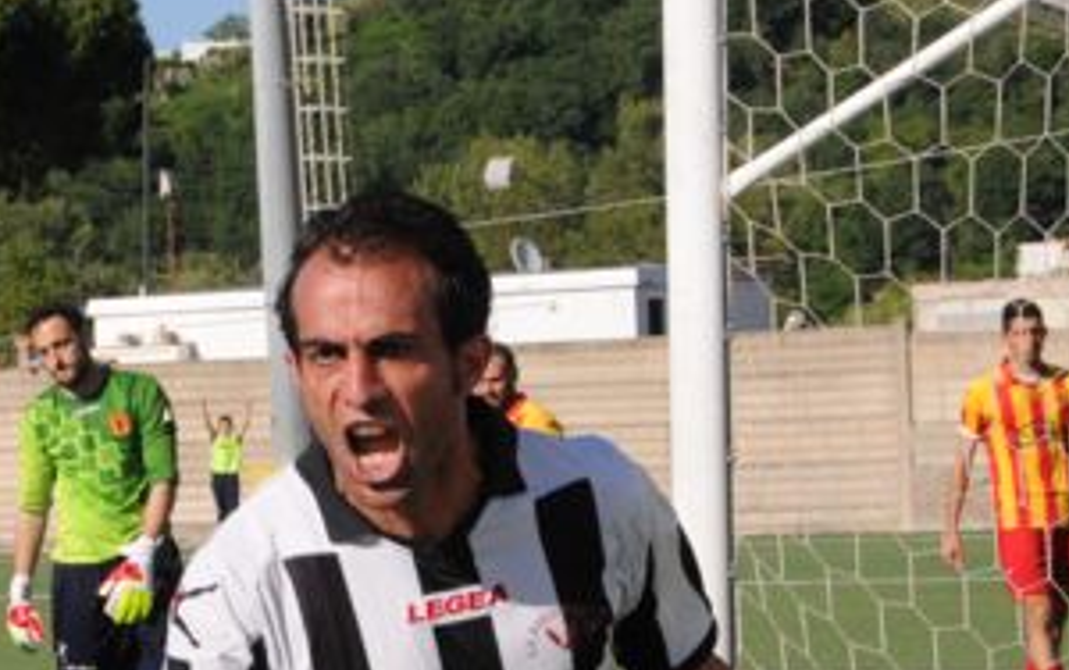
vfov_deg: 9.2
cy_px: 454
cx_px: 271
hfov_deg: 14.6
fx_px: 4150
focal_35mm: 142
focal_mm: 35
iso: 320
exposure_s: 1/1250
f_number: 7.1
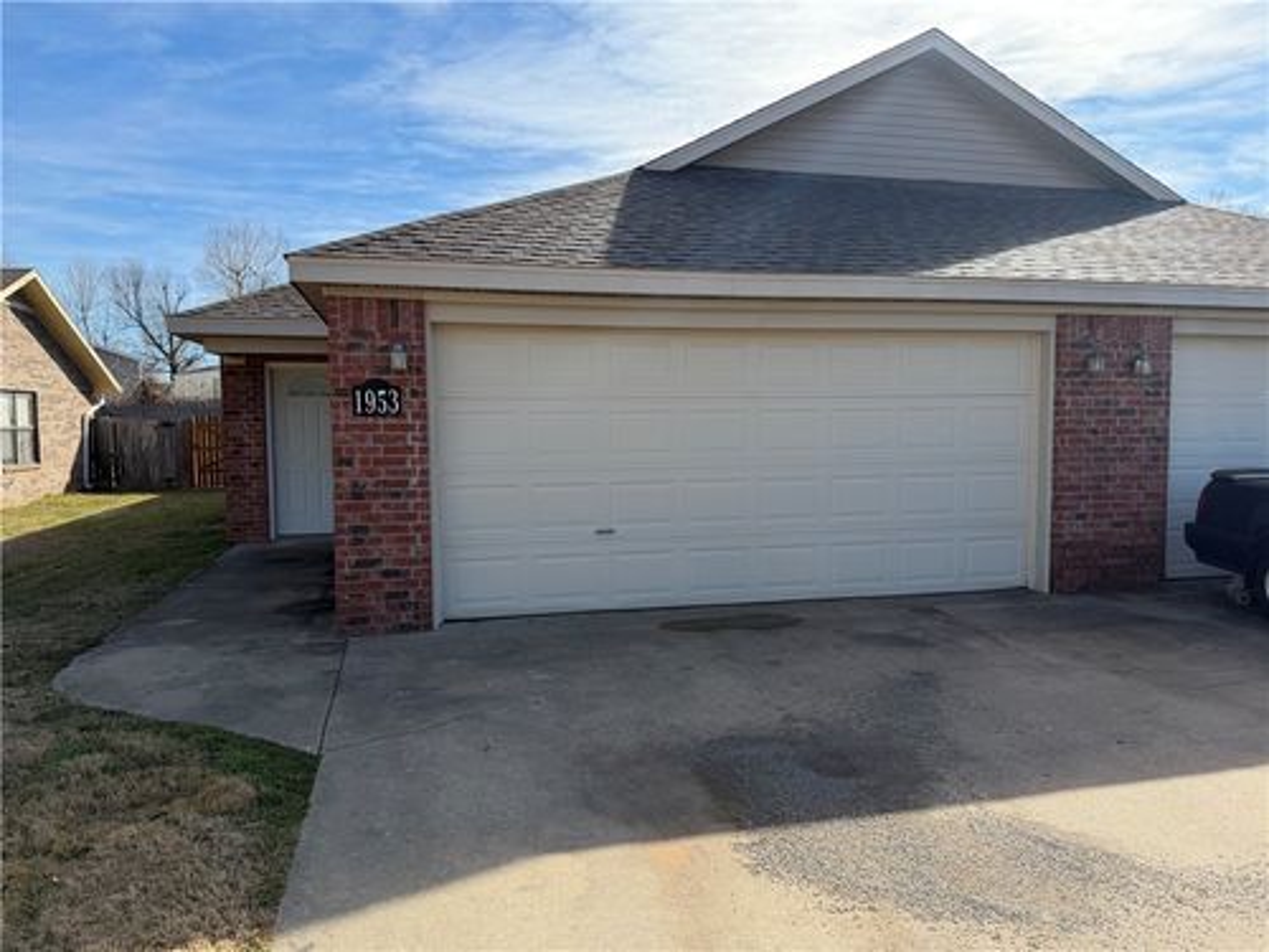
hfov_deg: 71.6
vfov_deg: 56.8
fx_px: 880
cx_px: 634
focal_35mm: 24
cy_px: 476
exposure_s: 1/4167
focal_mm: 6.76
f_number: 1.78
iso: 100
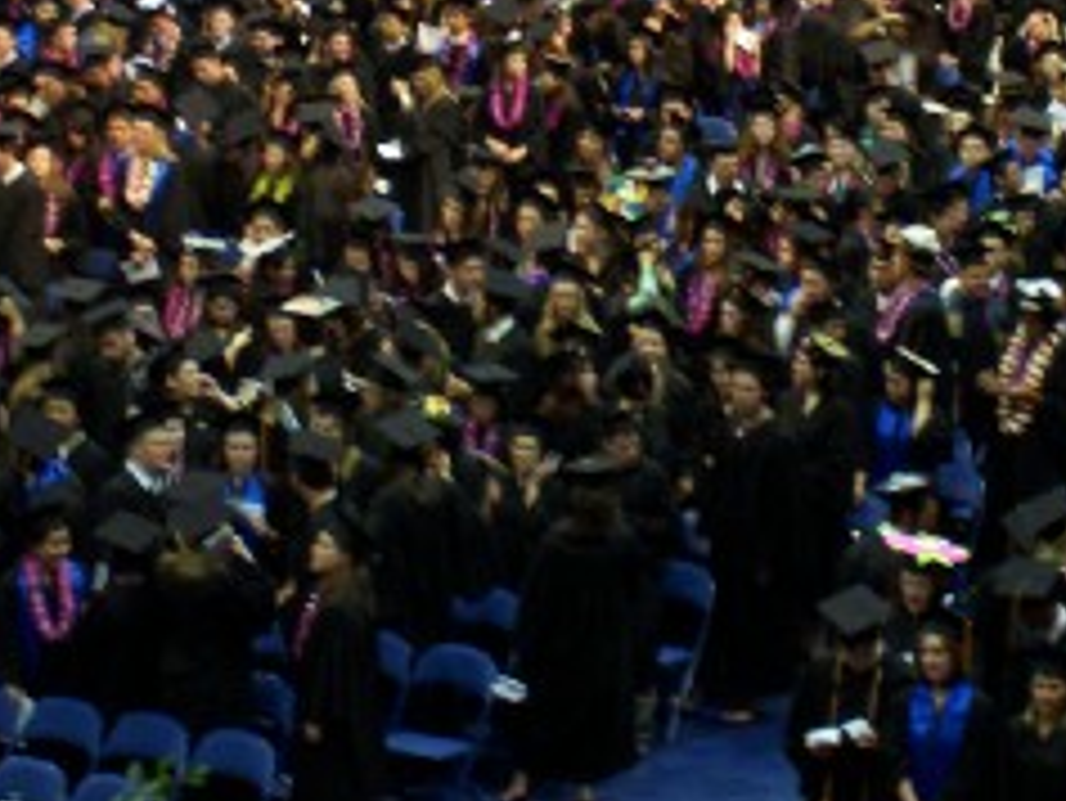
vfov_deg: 7.9
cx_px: 801
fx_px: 5762
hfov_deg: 10.5
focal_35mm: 187
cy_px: 220
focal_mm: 16.8
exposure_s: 1/8
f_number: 4.8
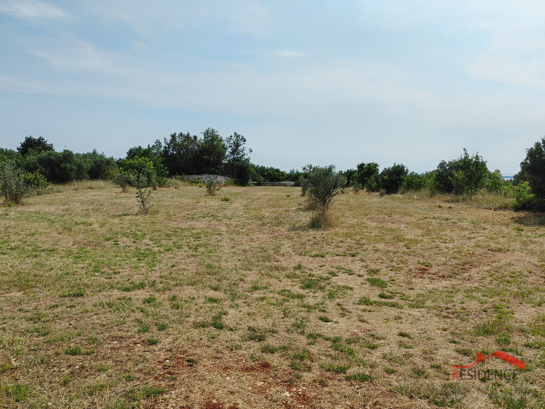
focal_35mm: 27
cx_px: 272
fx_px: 425
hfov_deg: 65.3
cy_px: 204
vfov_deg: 51.4
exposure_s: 1/6250
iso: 50
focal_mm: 5.54
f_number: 1.8
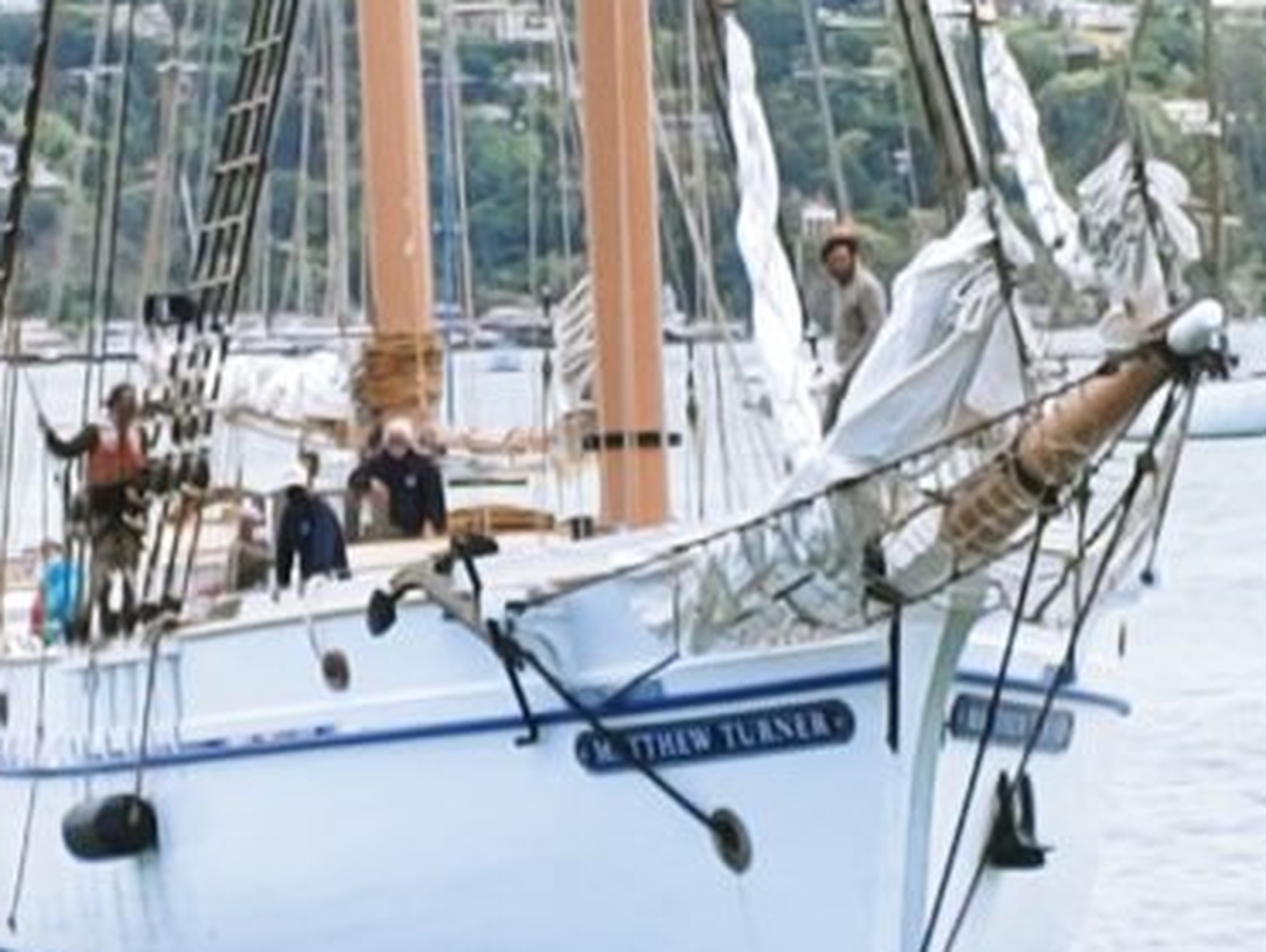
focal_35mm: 245
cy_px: 566
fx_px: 8969
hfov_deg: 8.1
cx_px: 611
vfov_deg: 6.1
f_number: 1.5
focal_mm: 4.23
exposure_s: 1/1961
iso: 50
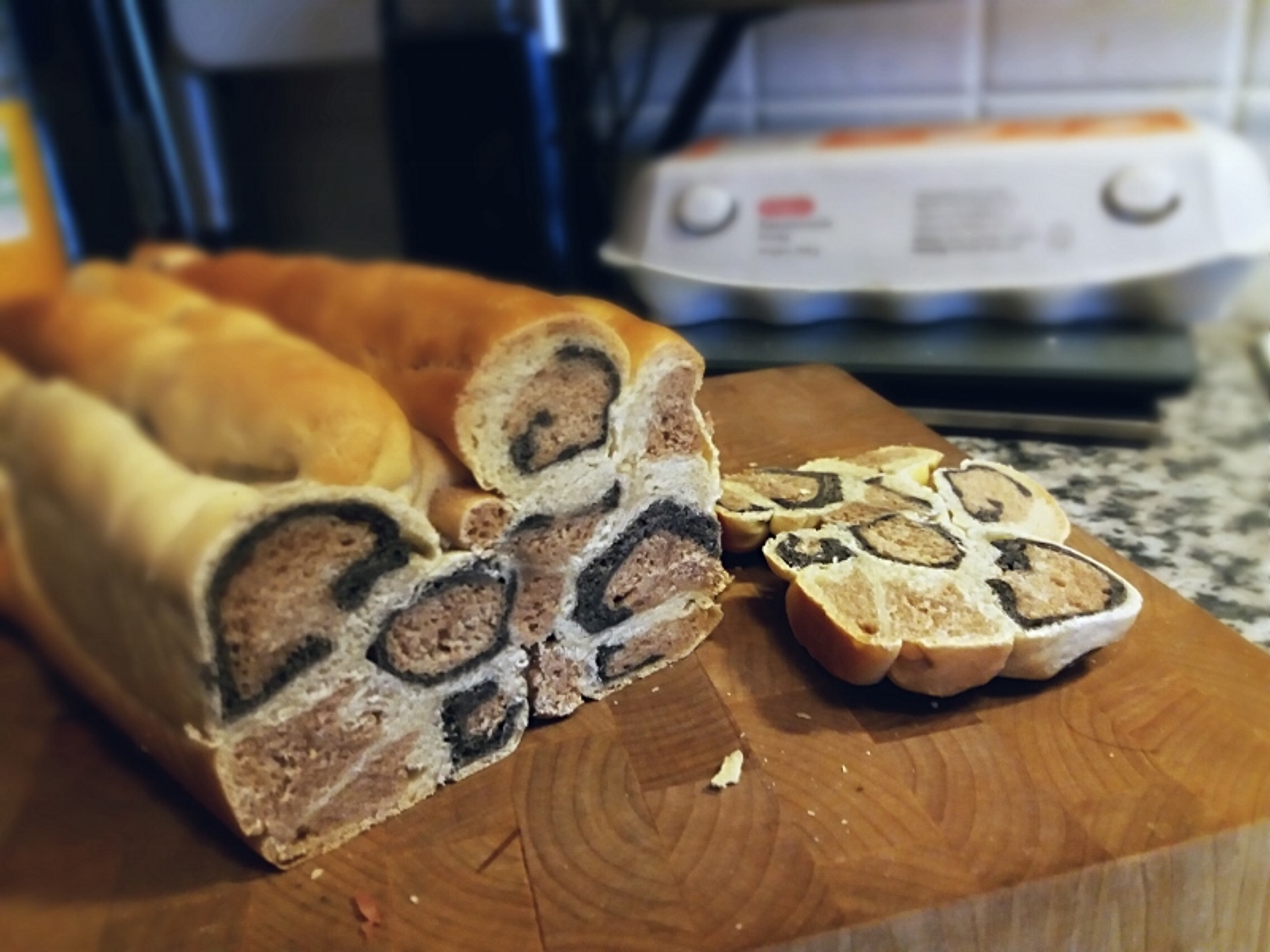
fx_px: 1027
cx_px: 635
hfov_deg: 63.4
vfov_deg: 49.7
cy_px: 476
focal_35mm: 28
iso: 160
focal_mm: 3.7
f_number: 1.9
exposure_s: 1/20
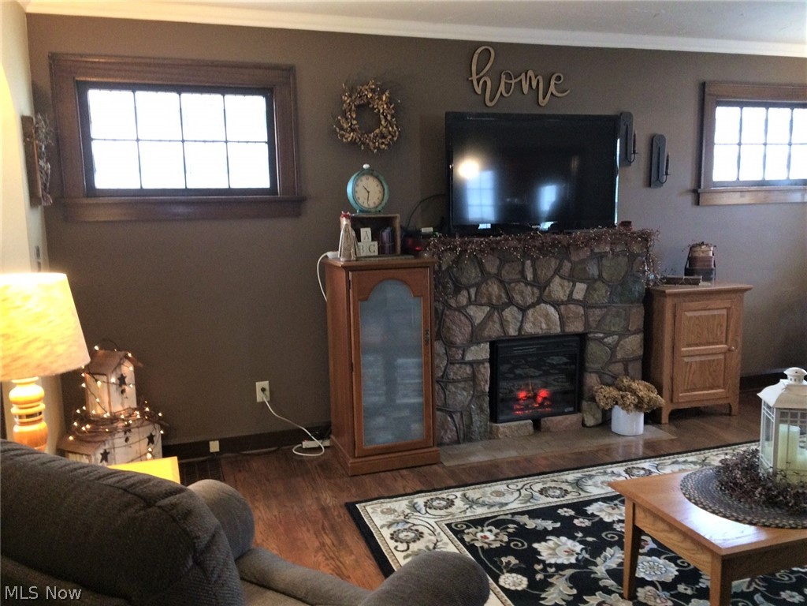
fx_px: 676
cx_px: 404
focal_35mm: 29
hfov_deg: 61.7
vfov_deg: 48.2
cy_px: 303
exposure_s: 1/17
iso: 320
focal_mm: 4.15
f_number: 2.2
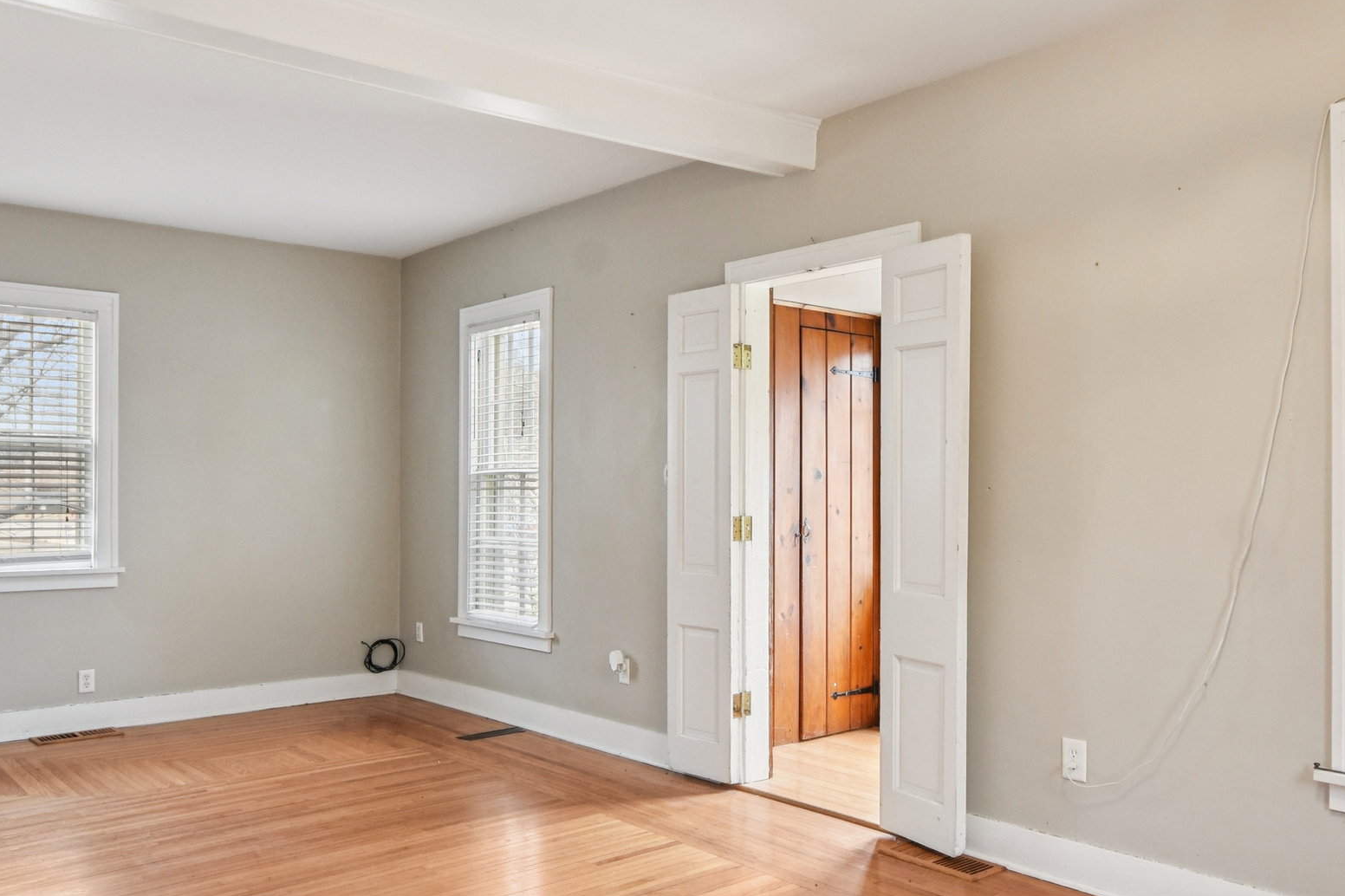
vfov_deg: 44.9
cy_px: 468
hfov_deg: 63.6
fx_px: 1083
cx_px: 699
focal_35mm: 29
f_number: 8
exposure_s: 1/30
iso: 400
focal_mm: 10
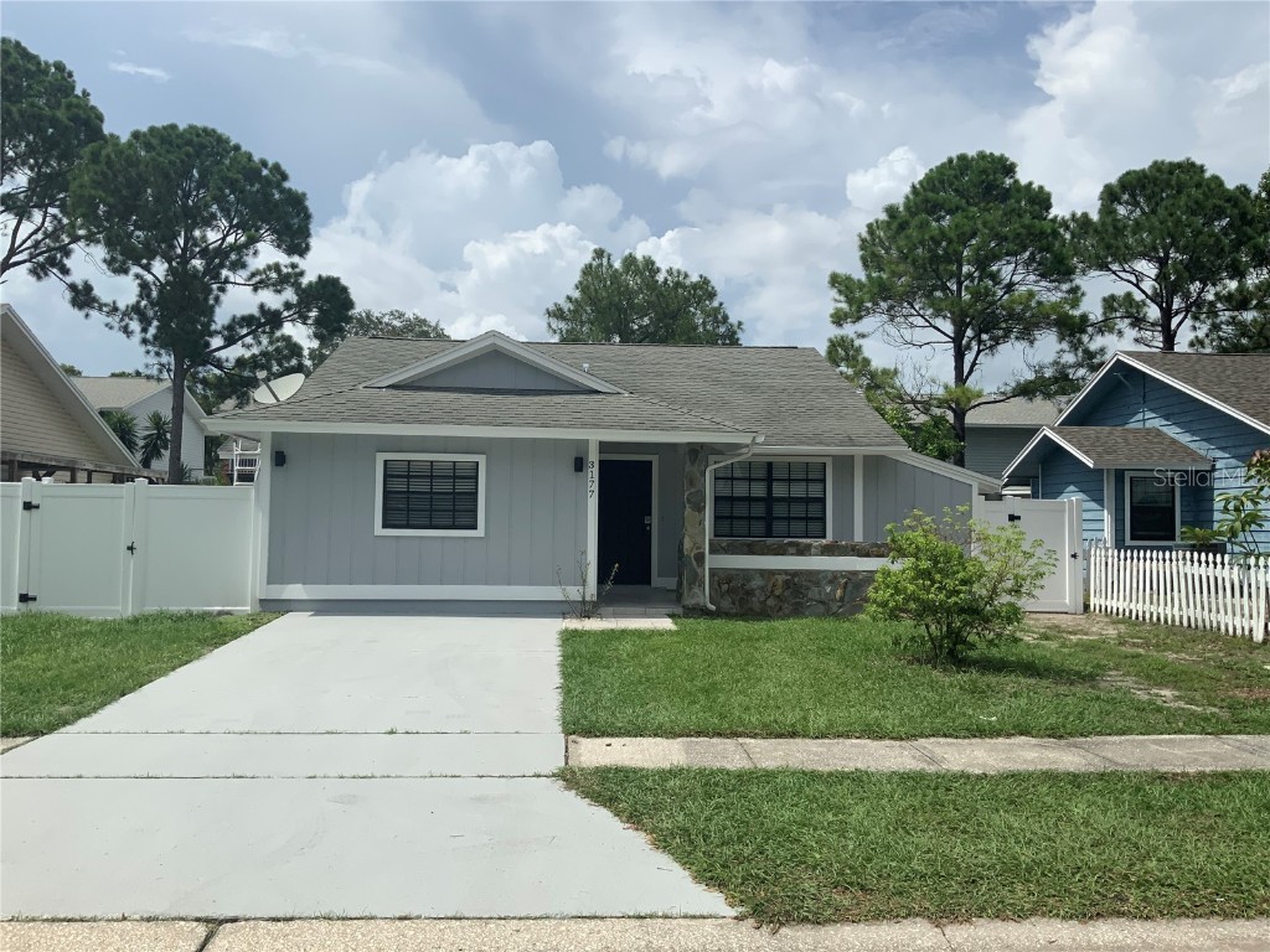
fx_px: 1064
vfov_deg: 48.2
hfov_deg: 61.7
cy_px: 476
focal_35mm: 29
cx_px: 635
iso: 20
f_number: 1.8
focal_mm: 3
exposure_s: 1/4065
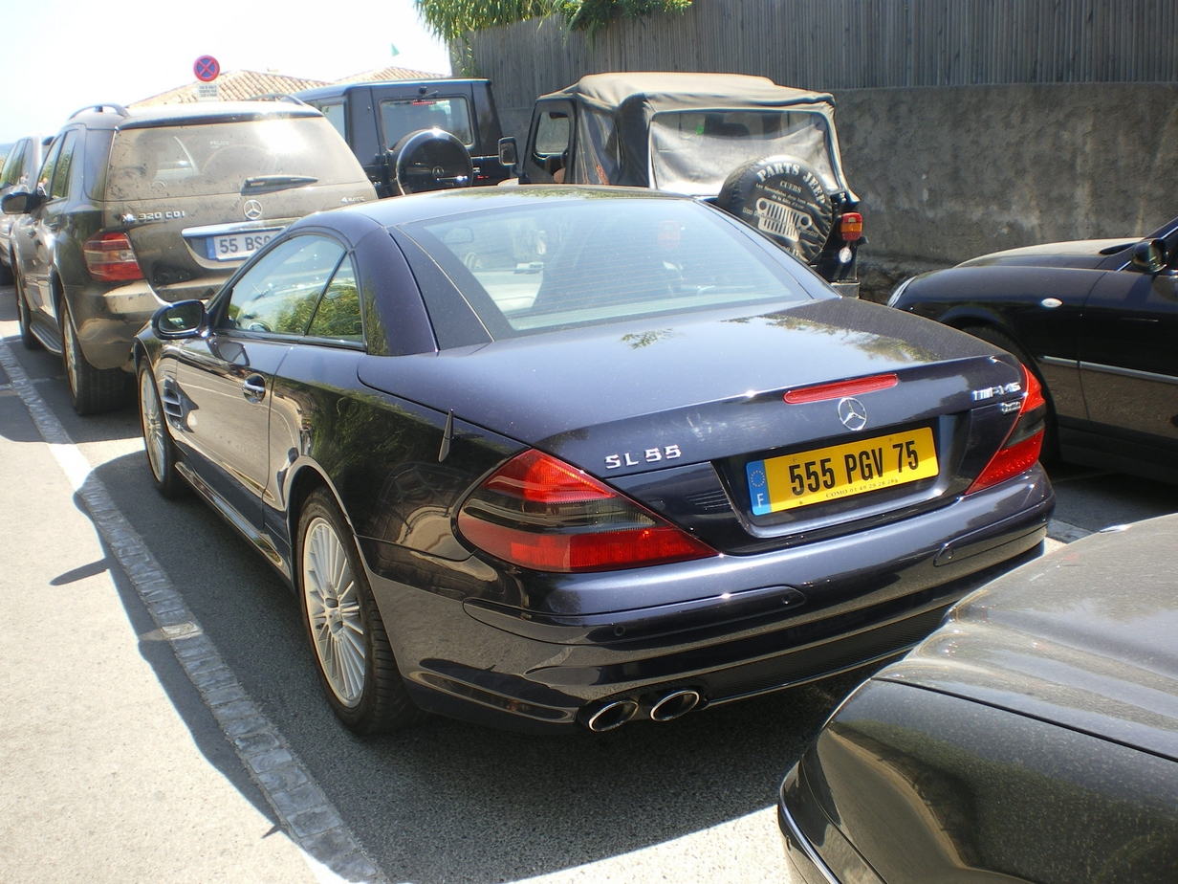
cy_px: 442
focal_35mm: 36
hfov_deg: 51.4
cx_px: 589
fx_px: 1225
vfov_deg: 39.7
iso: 50
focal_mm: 6.3
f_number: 4.6
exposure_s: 1/100
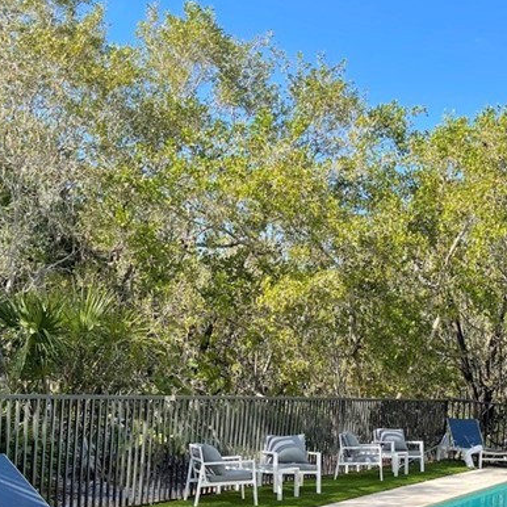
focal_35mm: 61
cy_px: 449
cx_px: 339
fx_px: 1011
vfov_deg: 27.2
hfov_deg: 28.0
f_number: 1.6
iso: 32
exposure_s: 1/1439
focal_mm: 5.1
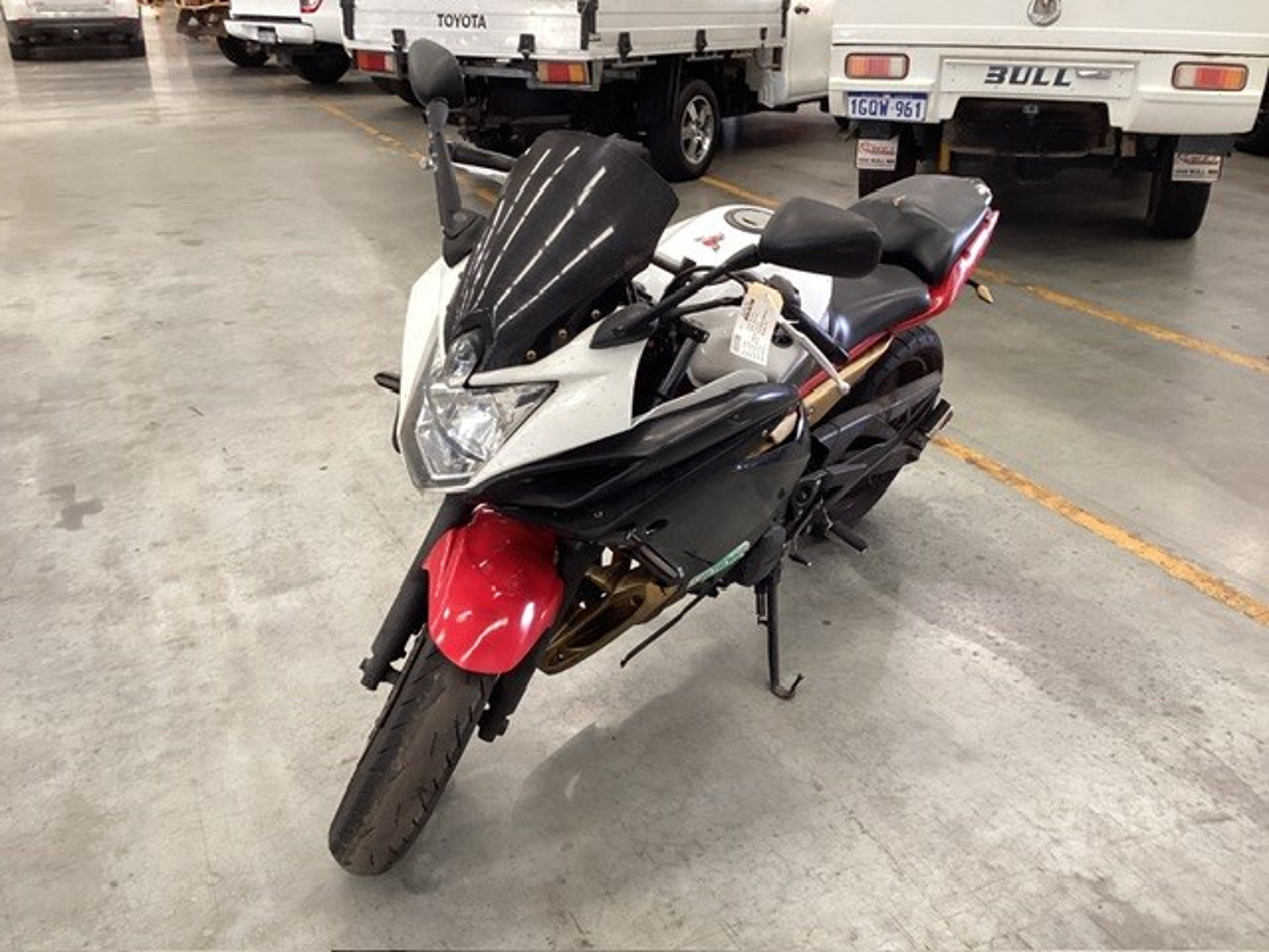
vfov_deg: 45.4
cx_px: 634
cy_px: 476
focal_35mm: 31
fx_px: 1136
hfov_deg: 58.4
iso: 160
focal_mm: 3.3
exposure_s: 1/60
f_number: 2.4
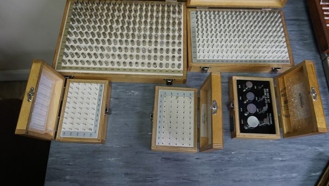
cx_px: 166
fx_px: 227
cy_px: 80
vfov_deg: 44.3
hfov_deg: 71.9
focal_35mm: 26
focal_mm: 16
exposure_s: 1/160
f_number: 4
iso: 800
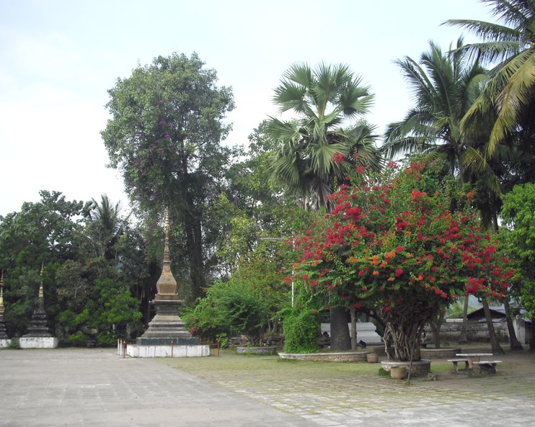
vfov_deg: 37.3
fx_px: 633
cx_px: 288
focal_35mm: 40
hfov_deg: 45.8
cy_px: 213
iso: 100
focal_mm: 6.2
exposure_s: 1/60
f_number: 8
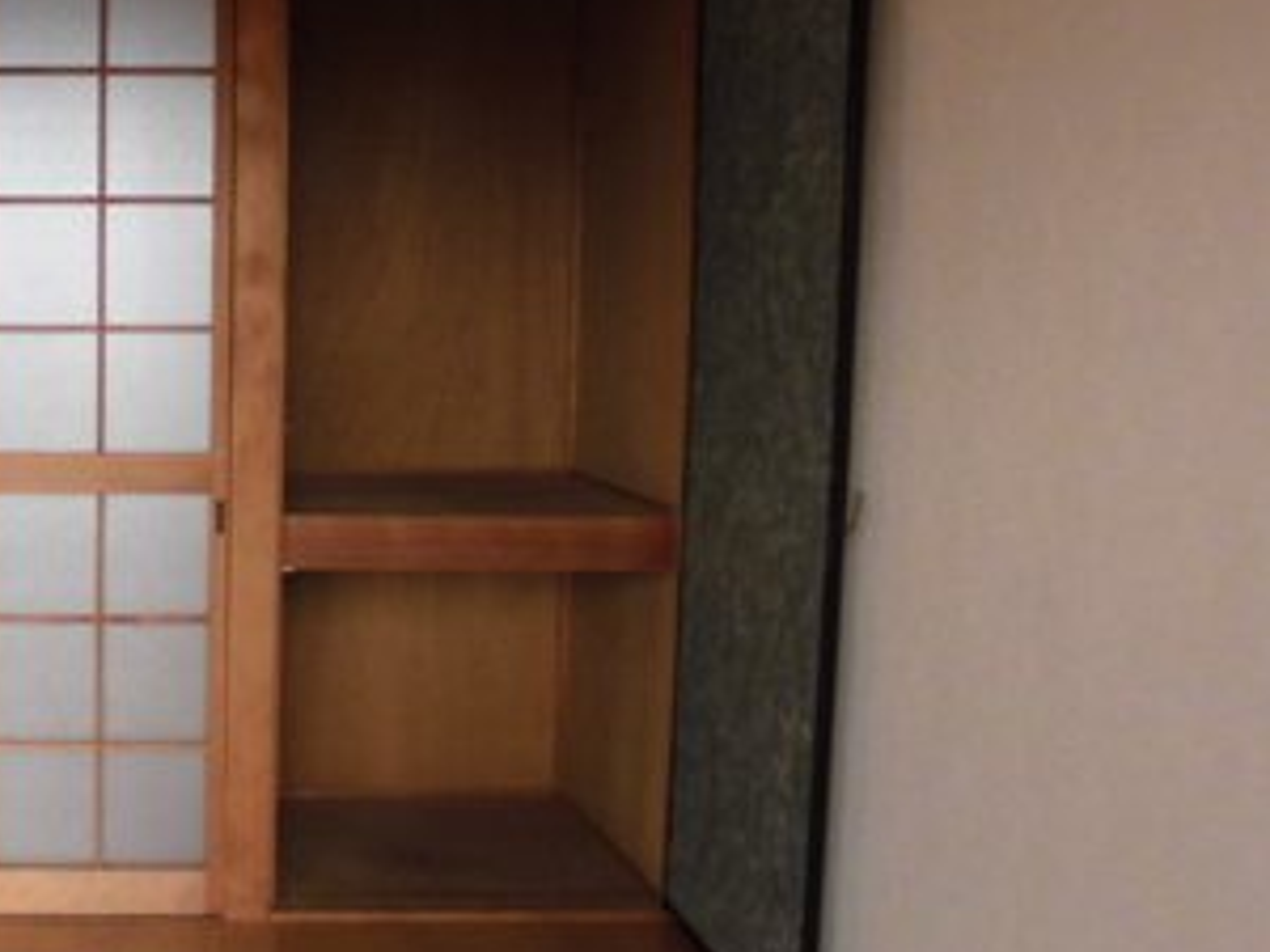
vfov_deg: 28.0
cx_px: 17
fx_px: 1908
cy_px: 508
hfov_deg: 33.8
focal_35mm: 52
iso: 100
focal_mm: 4.6
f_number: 3.5
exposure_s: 1/60
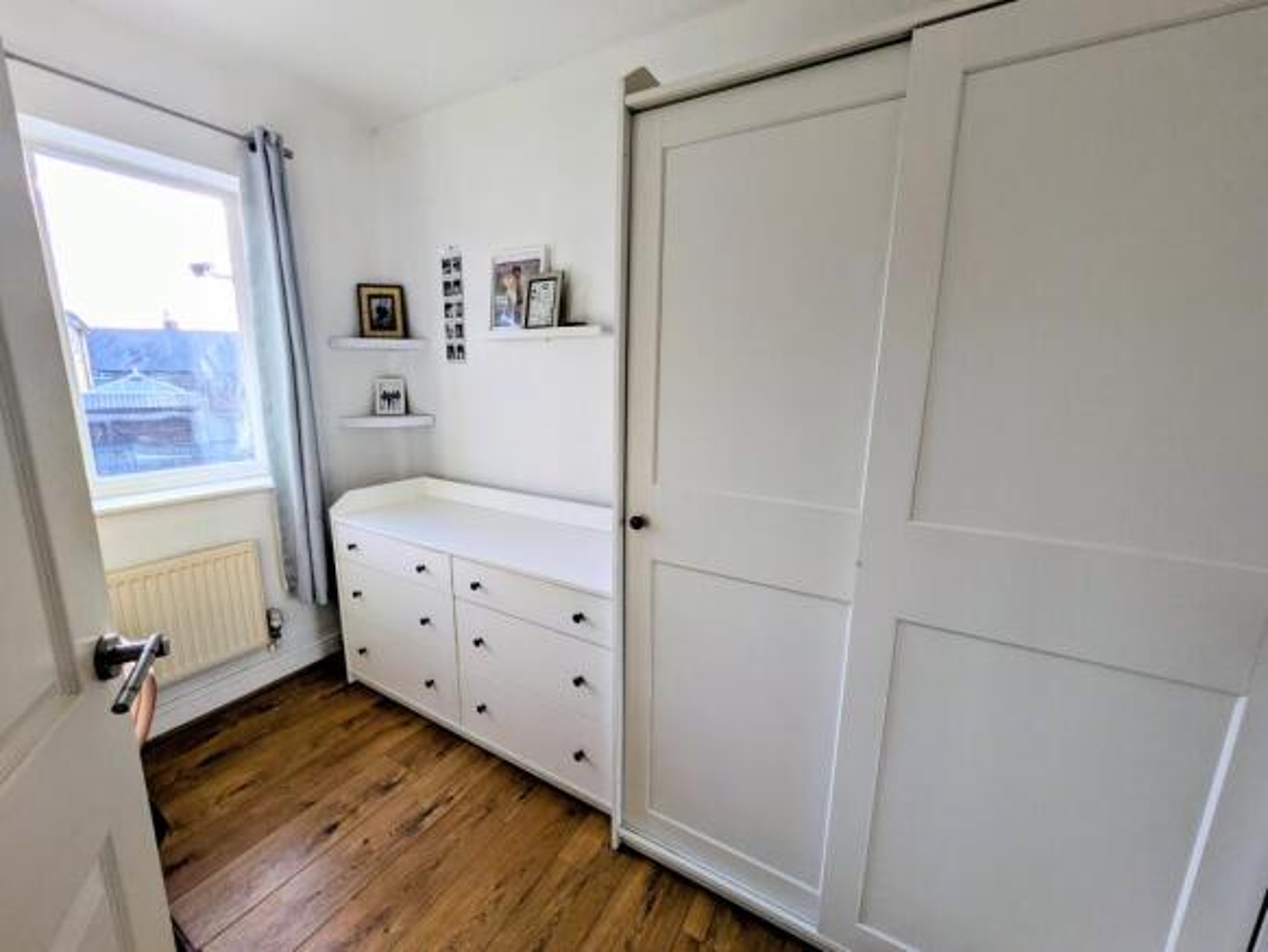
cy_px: 476
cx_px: 634
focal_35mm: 14
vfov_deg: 85.7
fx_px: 513
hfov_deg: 102.0
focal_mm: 1.83
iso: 59
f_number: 2.2
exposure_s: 1/313
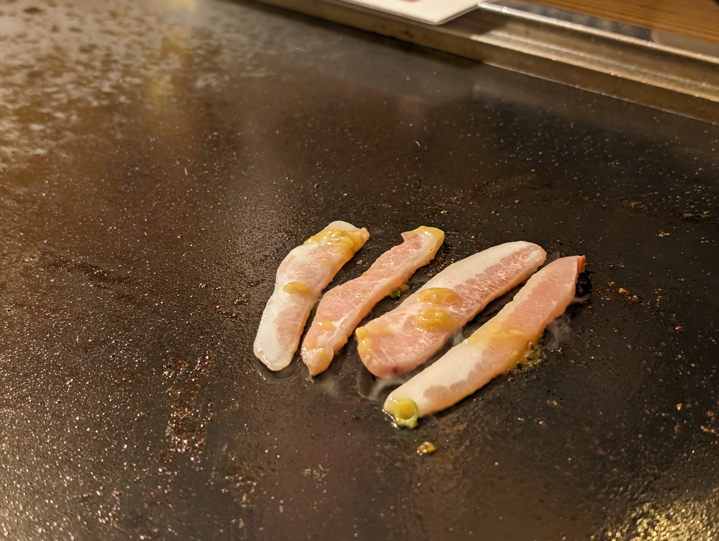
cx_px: 360
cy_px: 270
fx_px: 1019
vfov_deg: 29.7
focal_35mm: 49
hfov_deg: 38.9
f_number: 1.68
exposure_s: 1/90.6
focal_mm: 6.9
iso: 417
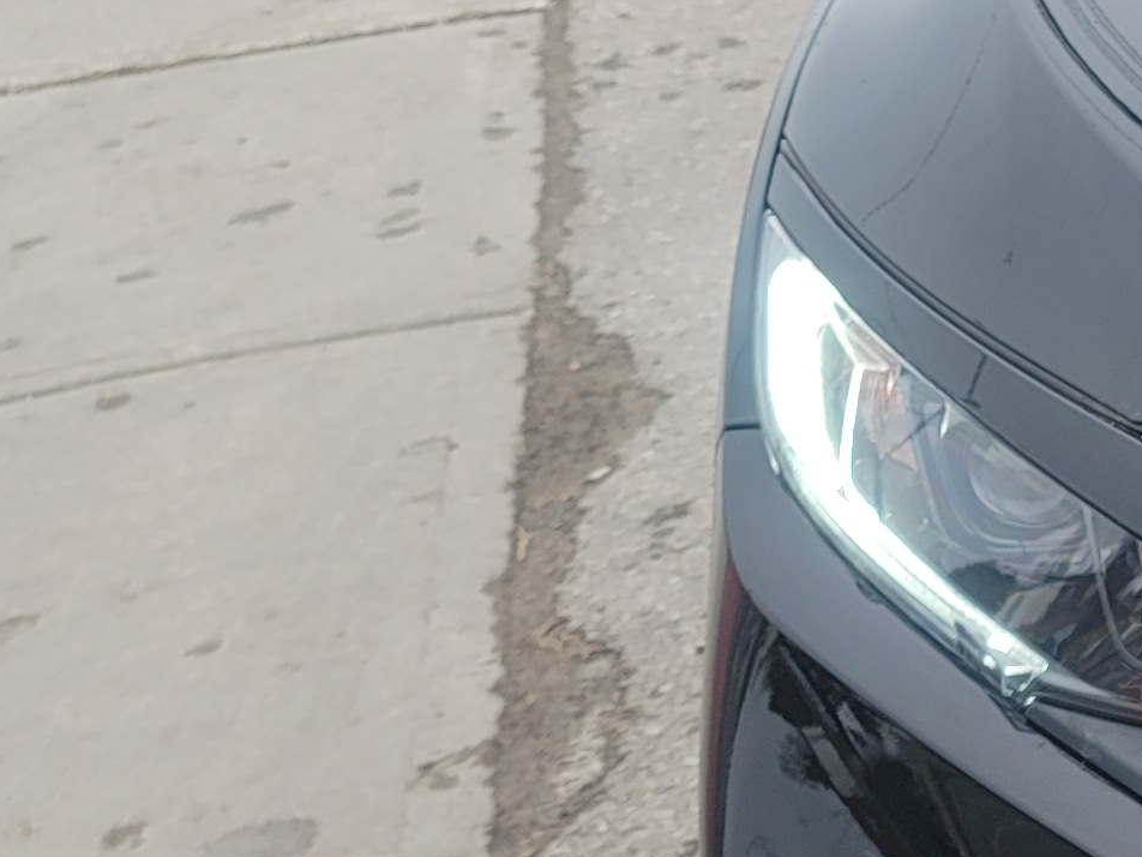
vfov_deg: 14.1
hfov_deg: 15.2
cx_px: 2279
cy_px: 609
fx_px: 3464
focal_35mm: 105
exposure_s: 1/120
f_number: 1.8
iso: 25
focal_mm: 7
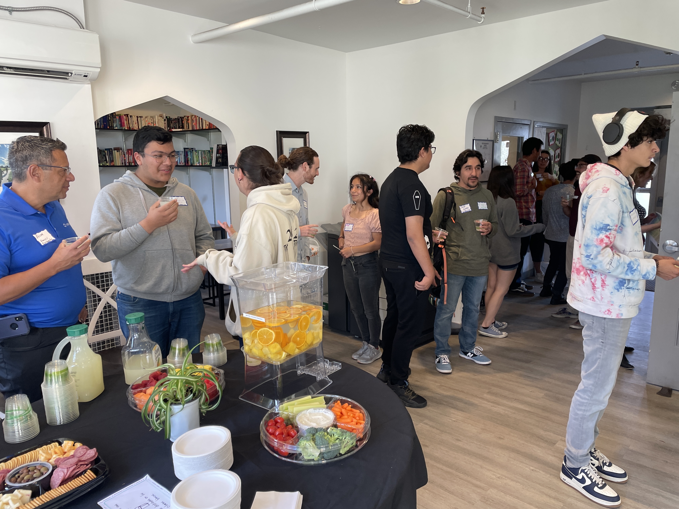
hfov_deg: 67.3
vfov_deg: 53.1
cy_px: 254
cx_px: 340
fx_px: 510
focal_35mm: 26
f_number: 1.6
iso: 125
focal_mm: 4.2
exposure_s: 1/120
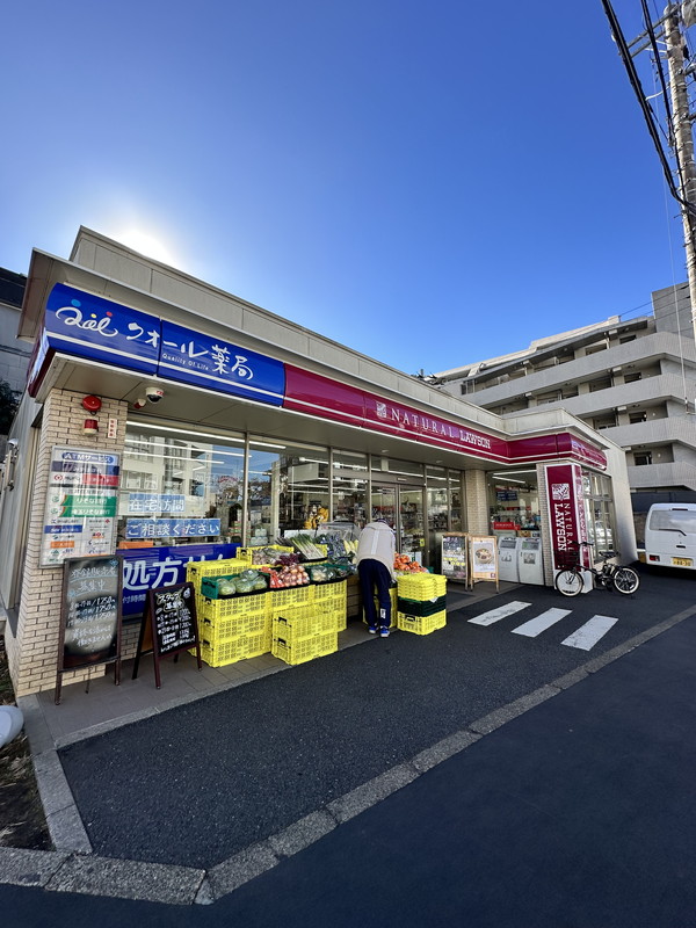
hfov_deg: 85.7
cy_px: 464
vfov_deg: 102.1
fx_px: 375
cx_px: 348
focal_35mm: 14
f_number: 2.2
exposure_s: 1/842
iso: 40
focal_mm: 2.22
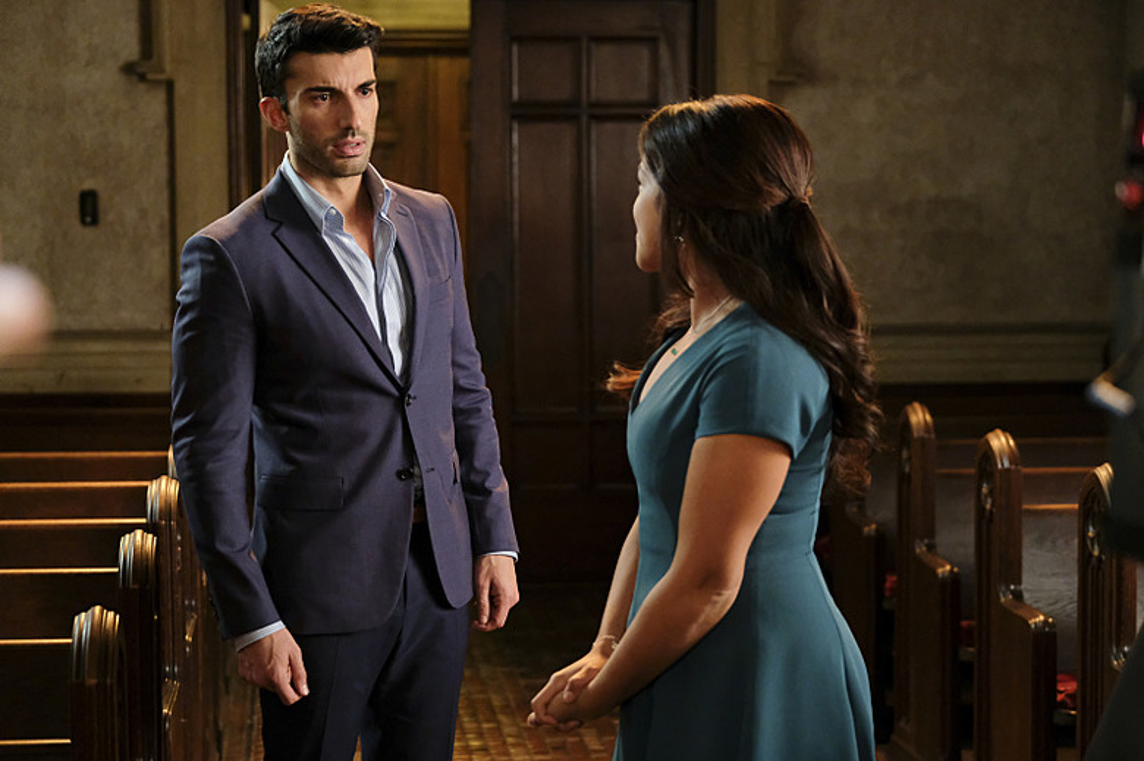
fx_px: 2382
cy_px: 380
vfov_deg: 18.2
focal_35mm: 75
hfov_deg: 27.0
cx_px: 572
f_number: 2.8
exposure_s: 1/100
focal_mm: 50
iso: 5000
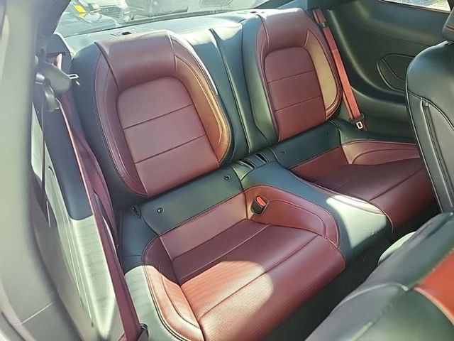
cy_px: 170
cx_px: 227
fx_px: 302
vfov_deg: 58.9
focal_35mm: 23
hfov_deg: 73.9
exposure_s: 1/59
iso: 143
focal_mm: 5.4
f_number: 1.8
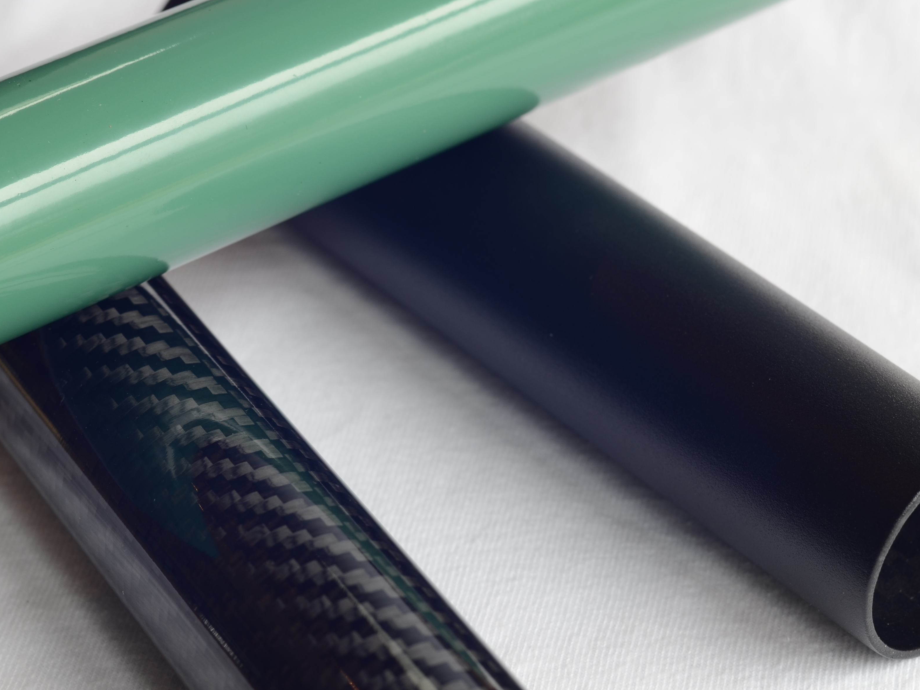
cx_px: 434
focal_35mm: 113
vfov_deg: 13.1
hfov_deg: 17.4
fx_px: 3003
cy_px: 335
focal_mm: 50
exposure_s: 1/13
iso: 100
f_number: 8
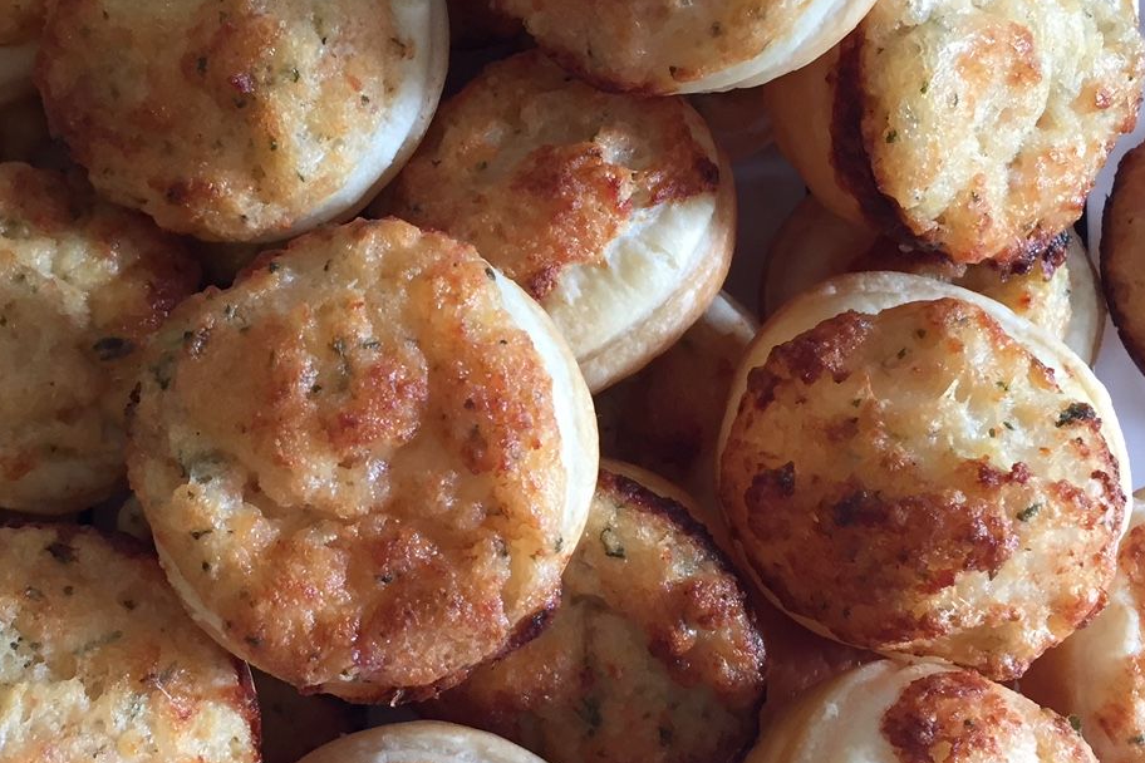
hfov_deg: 36.7
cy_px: 329
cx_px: 457
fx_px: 1717
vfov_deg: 25.0
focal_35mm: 54
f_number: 2.2
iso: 50
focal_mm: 4.15
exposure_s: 1/33
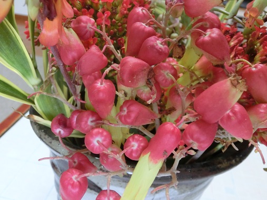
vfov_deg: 38.7
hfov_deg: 50.1
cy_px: 100
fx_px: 286
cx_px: 134
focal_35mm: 37
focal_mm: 6.5
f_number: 4.1
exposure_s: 1/40
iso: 800
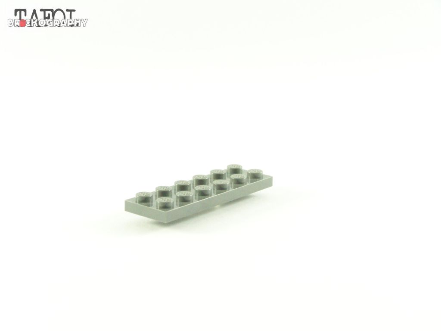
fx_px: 955
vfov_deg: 19.6
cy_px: 166
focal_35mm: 75
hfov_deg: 26.0
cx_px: 220
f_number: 4
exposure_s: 1/60
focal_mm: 12.4
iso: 400
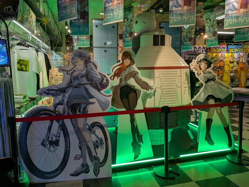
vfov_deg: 56.8
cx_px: 124
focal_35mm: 24
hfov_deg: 71.6
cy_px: 94
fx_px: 173
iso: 37
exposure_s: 1/174
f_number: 1.7
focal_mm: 4.53
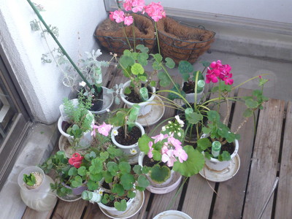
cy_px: 110
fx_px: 430
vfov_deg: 28.6
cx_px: 146
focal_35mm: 51
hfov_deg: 37.5
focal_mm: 8.4
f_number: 3.8
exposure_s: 1/30
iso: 200
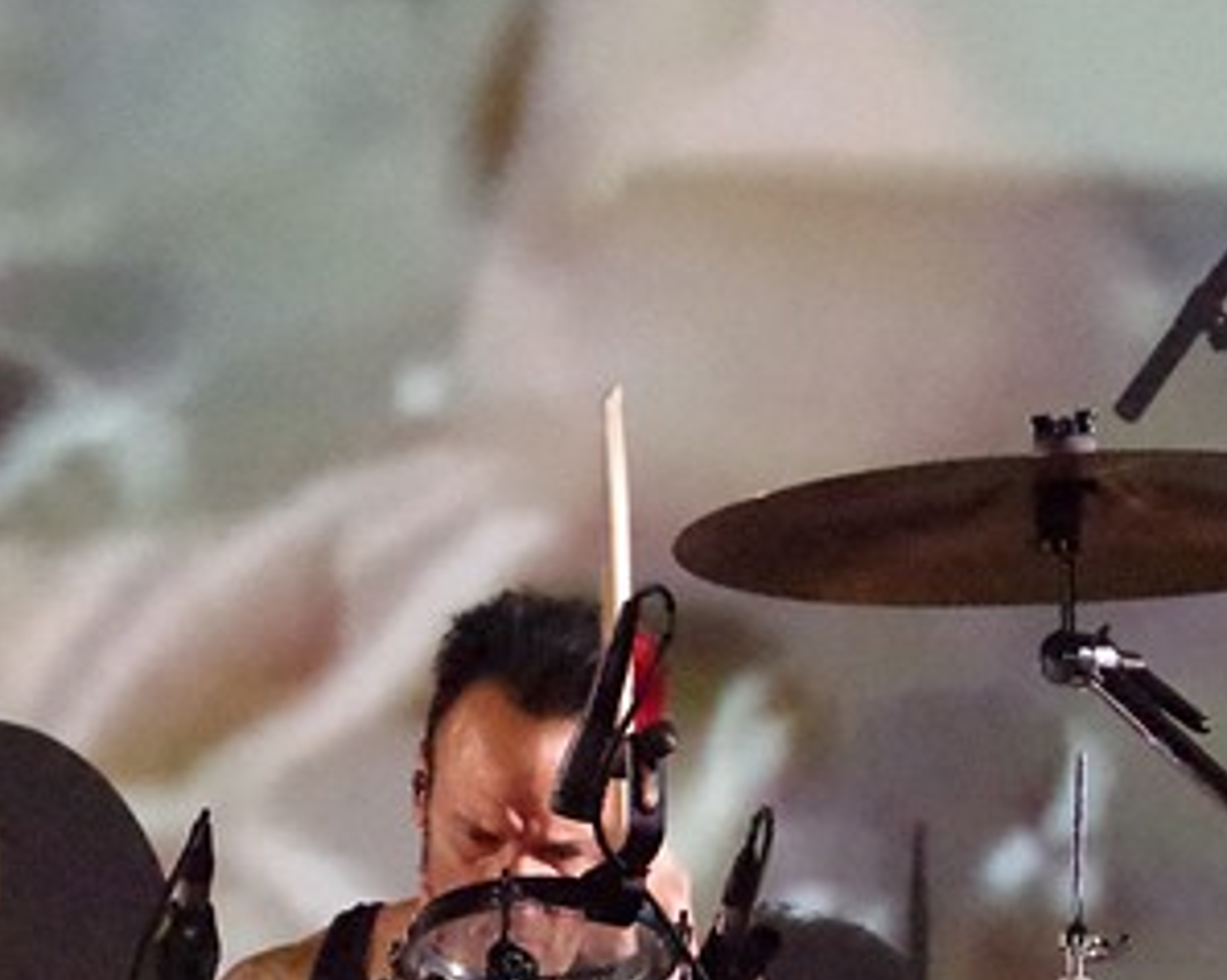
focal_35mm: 225
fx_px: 8181
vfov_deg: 6.8
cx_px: 404
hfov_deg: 8.6
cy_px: 1079
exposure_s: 1/200
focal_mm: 53
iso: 12800
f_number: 6.3
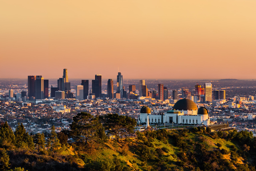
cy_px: 86
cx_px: 128
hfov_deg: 14.4
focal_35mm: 142
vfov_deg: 9.7
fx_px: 1010
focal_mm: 95
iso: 100
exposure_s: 1/30
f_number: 9
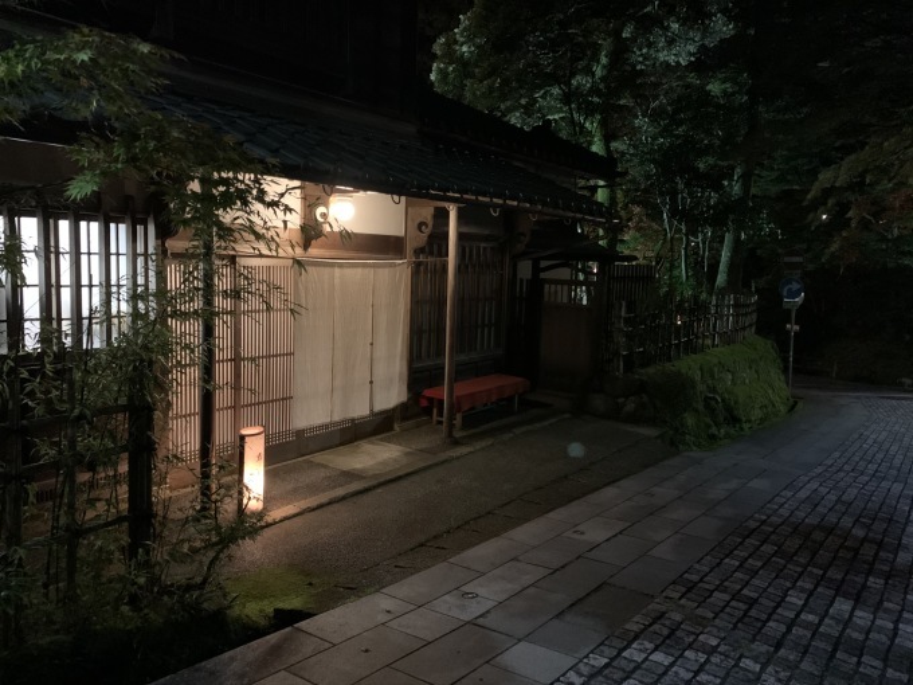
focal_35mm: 26
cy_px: 342
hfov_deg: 67.3
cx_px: 456
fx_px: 686
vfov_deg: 53.1
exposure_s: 1/15
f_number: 1.8
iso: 1600
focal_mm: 4.25
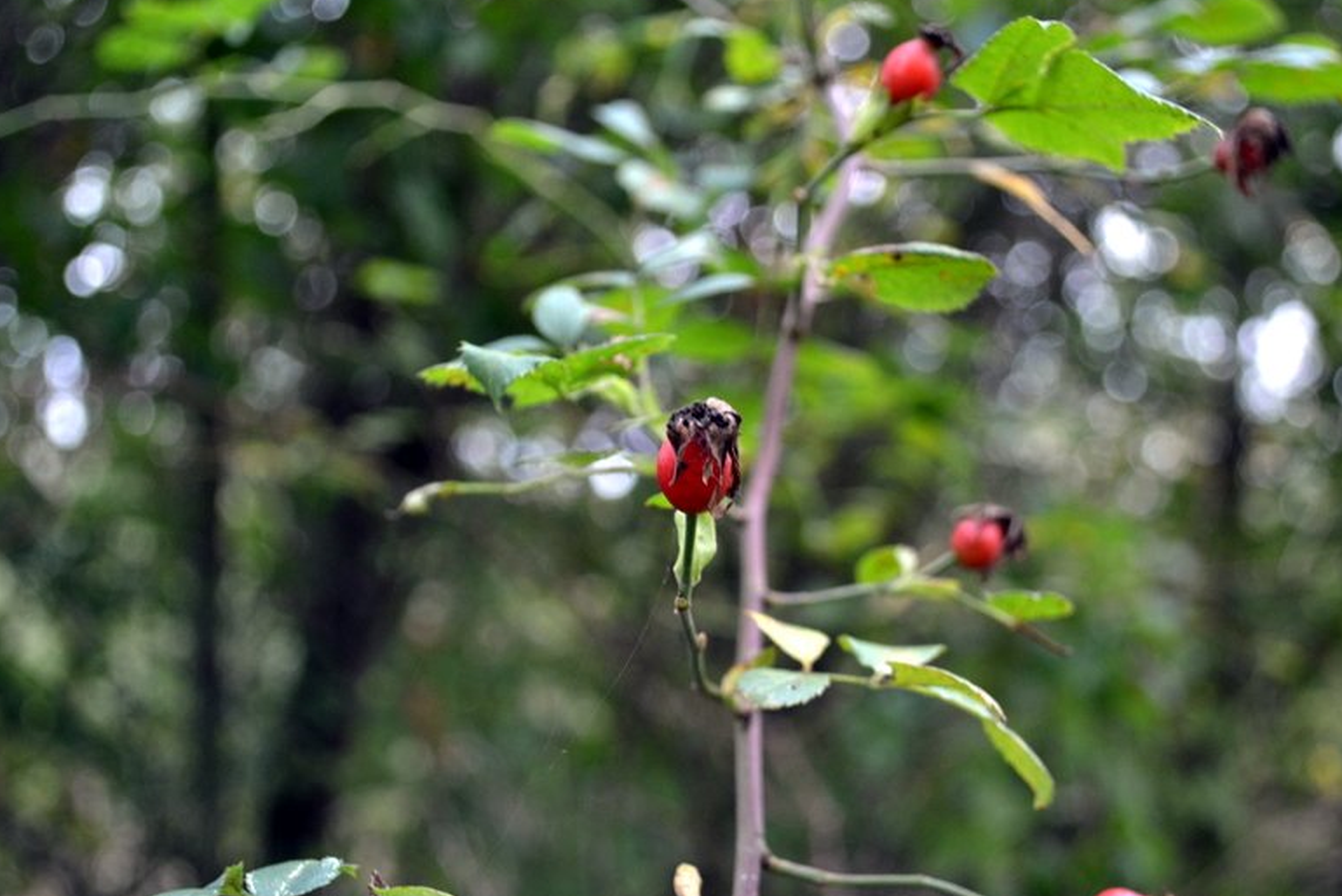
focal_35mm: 53
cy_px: 439
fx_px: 1976
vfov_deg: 25.5
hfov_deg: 37.5
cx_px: 688
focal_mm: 34
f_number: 5
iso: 560
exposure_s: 1/60
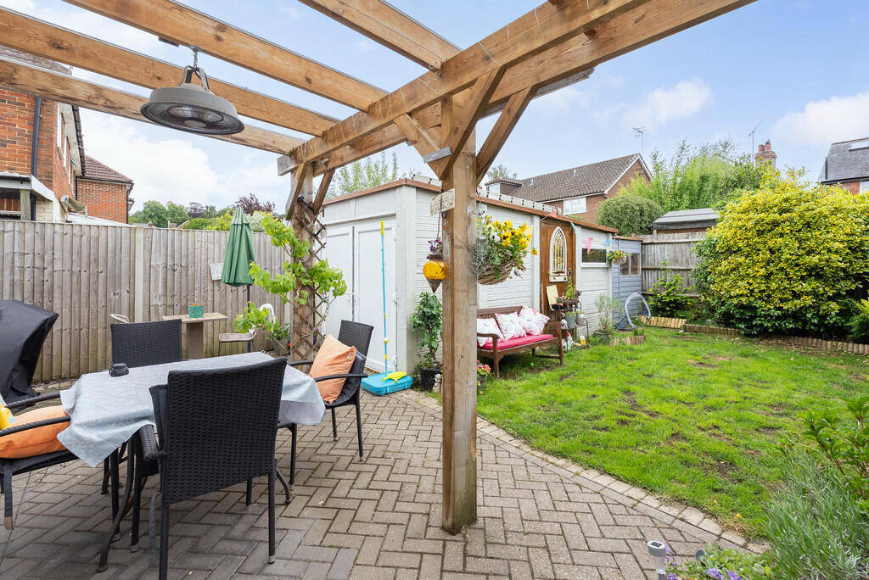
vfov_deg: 73.8
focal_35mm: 16
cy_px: 290
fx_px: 386
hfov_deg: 96.7
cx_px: 434
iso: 1250
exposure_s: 1/800
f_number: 7.1
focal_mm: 16
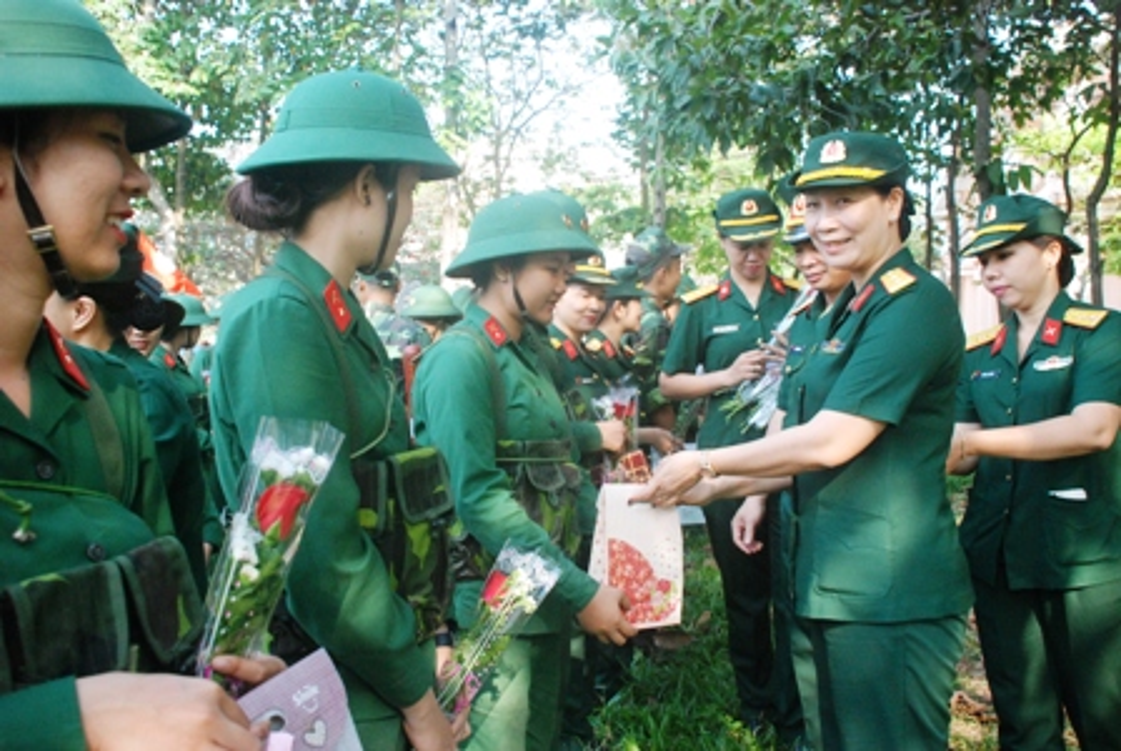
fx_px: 1029
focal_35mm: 33
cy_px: 376
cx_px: 560
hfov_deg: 57.2
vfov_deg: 40.1
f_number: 8
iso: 1250
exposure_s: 1/250
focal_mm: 22
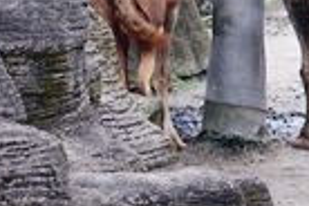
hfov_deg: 6.2
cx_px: 522
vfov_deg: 4.1
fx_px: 2824
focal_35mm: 329
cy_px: -142
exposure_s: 1/80
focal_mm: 25.7
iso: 250
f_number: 2.8
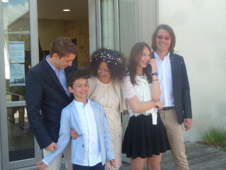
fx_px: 313
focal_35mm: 48
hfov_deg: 39.7
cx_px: 113
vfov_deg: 30.3
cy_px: 85
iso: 80
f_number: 4
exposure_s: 1/100
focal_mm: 7.9
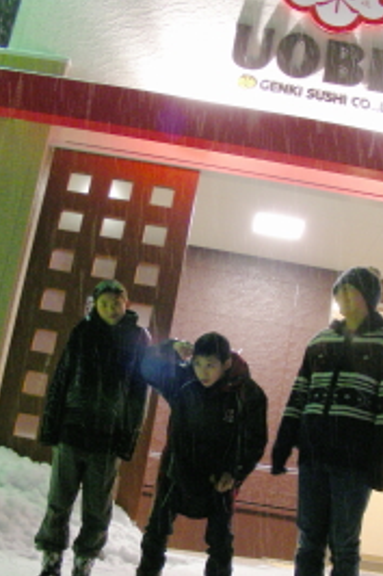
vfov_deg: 38.2
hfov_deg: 25.9
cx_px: 219
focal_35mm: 52
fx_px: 831
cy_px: 299
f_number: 3.5
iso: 200
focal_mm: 6.3
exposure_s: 1/12
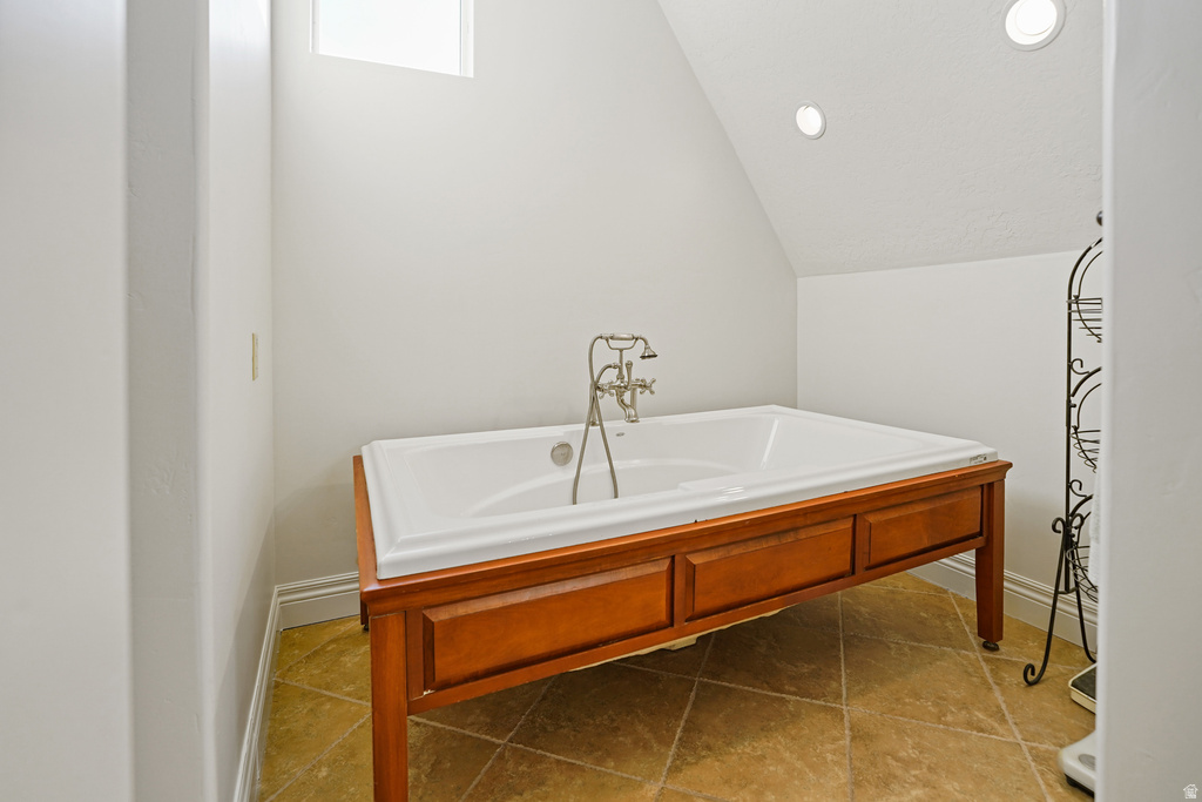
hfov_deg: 96.7
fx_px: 534
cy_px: 401
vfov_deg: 73.8
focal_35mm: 16
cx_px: 601
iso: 400
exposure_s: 1/25
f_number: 4
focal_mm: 16
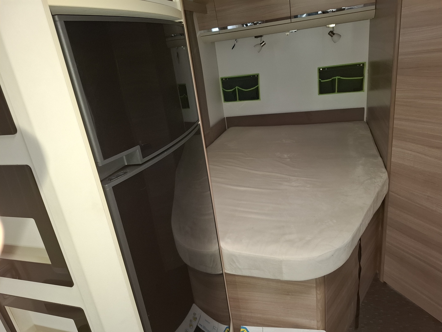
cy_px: 166
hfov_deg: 73.9
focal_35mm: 23
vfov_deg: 58.9
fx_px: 294
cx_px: 221
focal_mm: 5.54
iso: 320
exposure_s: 1/50
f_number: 1.8
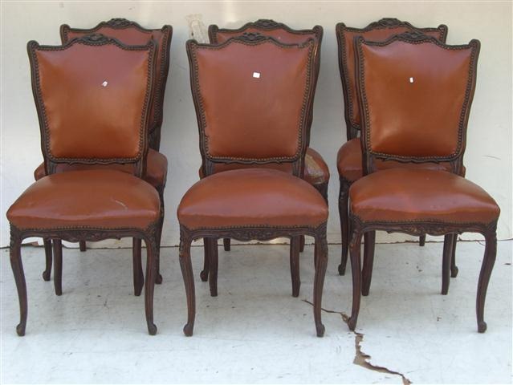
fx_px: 979
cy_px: 192
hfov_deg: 29.4
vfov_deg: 22.3
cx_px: 256
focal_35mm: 66
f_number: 3.6
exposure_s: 1/160
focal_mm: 10.7
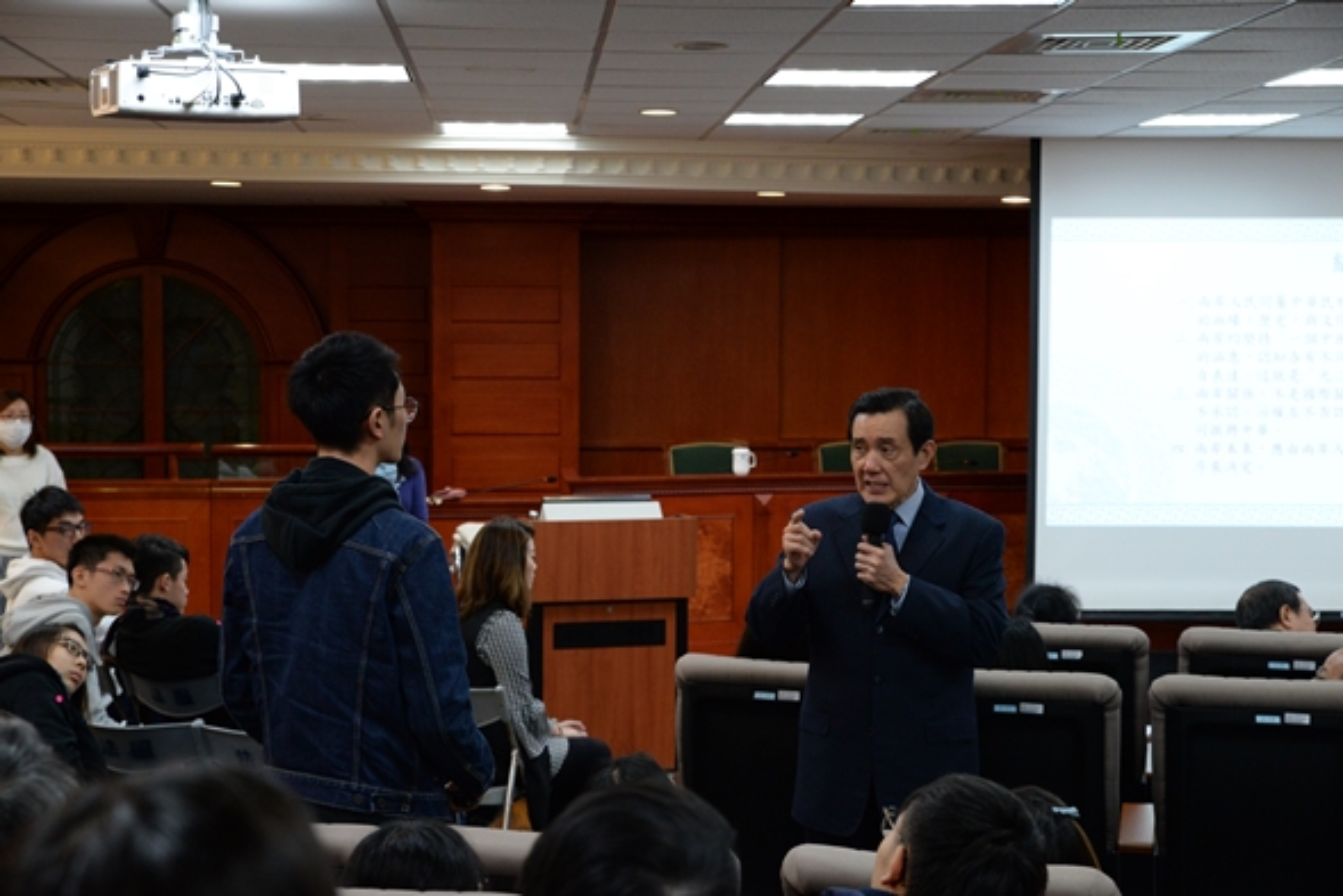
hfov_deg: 28.8
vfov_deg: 19.5
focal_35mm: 70
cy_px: 448
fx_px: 2612
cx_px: 672
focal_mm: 70
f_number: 5.6
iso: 3200
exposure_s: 1/160
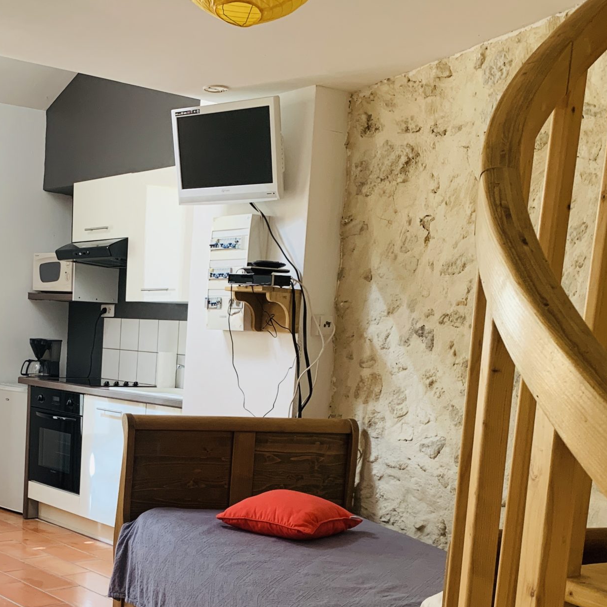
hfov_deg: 34.4
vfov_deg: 34.6
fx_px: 952
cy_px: 458
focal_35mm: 48
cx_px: 129
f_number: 1.8
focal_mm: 4.25
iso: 100
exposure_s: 1/66
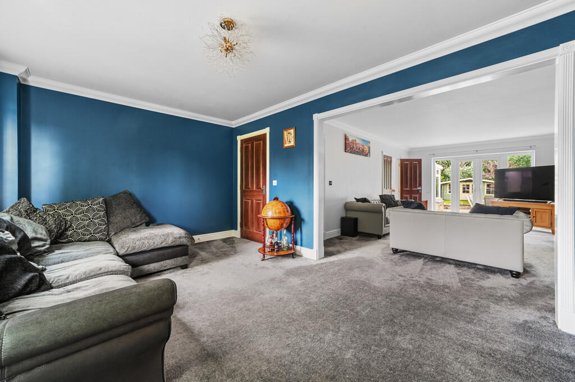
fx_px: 223
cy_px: 191
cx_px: 288
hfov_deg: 104.3
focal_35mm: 14
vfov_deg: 81.1
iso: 400
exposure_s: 1.3
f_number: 8
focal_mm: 14
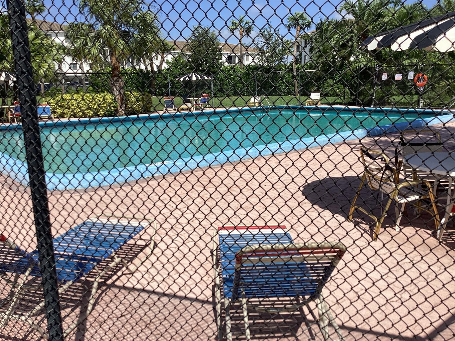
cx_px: 228
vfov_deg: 45.4
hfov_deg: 58.4
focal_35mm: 31
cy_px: 170
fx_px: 407
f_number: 2.4
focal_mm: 3.3
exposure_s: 1/2469
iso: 25
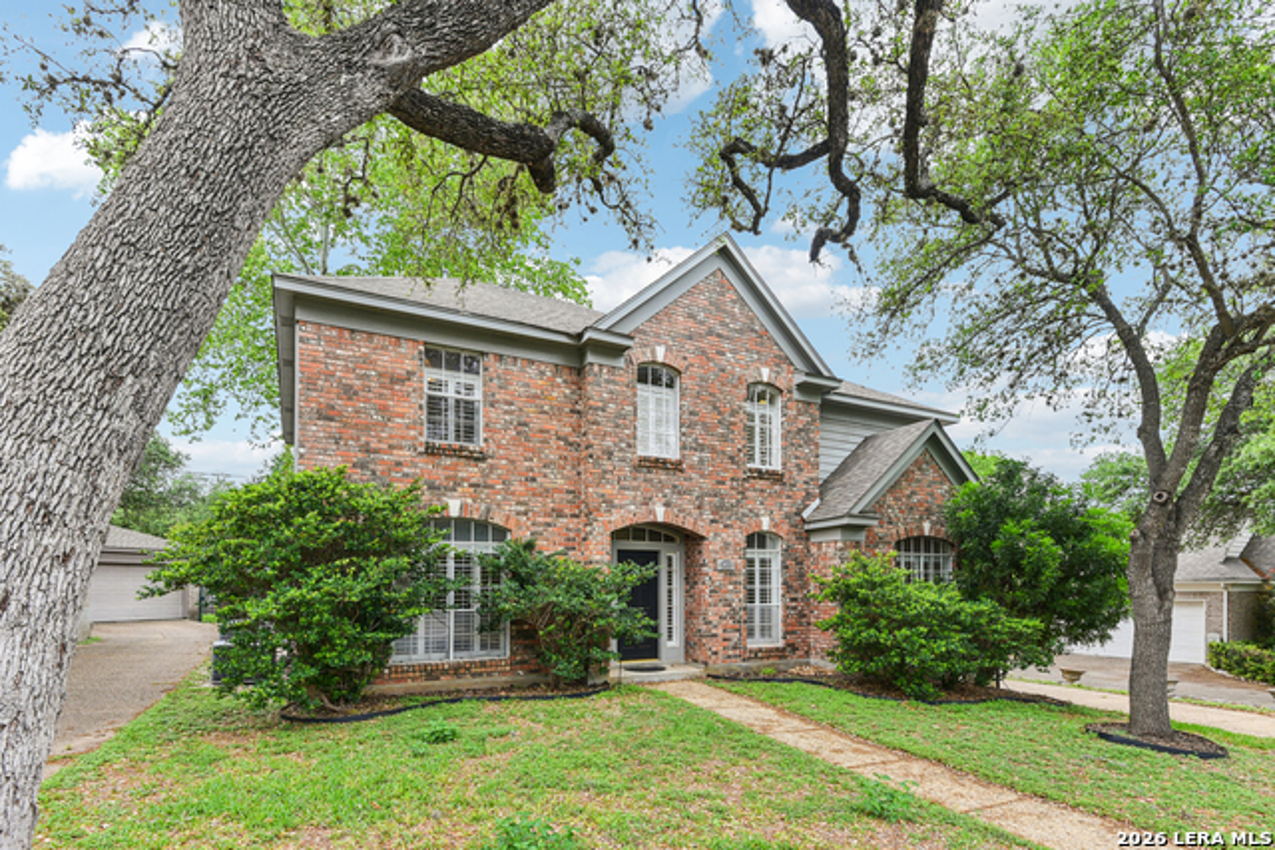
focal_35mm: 16
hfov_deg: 96.7
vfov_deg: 73.8
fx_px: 567
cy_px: 425
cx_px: 638
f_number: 8
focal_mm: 16
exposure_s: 1/200
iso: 400
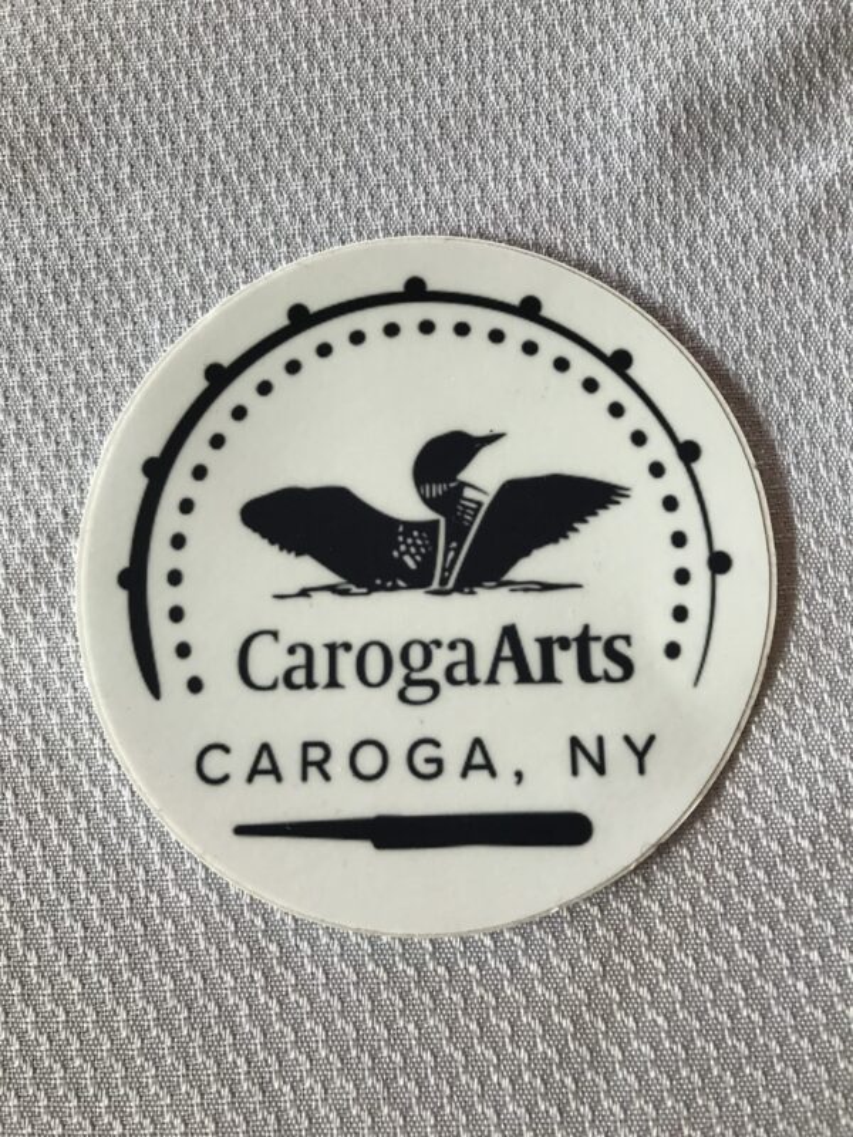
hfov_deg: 49.7
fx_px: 920
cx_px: 426
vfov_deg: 63.4
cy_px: 568
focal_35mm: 28
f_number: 1.8
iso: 25
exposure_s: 1/40
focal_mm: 3.99
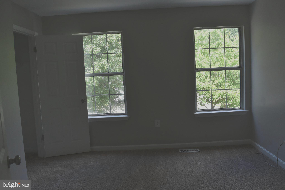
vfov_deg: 47.9
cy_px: 95
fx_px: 214
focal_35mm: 27
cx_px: 142
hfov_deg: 67.4
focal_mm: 18
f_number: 8
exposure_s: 1/320
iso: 800
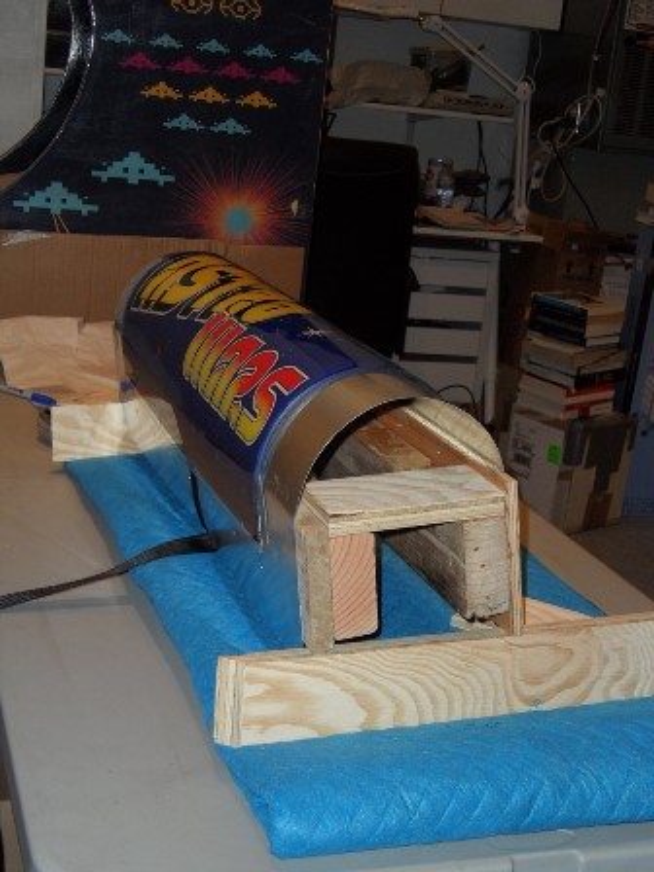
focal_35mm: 53
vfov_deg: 36.2
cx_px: 327
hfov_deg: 27.5
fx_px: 1335
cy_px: 436
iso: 200
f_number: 3.9
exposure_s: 1/60
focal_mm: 9.5
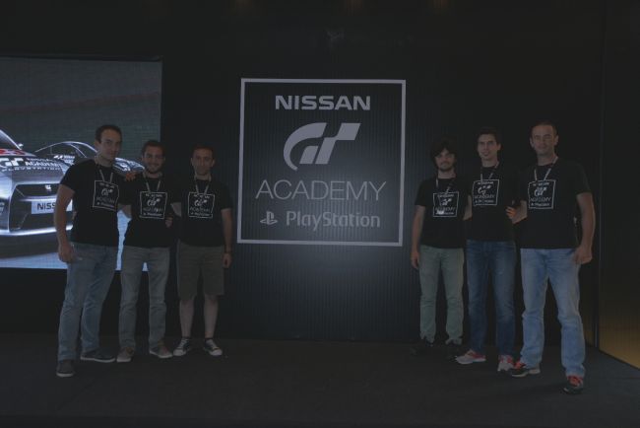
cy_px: 214
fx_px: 534
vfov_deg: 43.6
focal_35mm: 30
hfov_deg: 61.9
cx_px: 320
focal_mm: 30
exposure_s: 1/100
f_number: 8
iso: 200
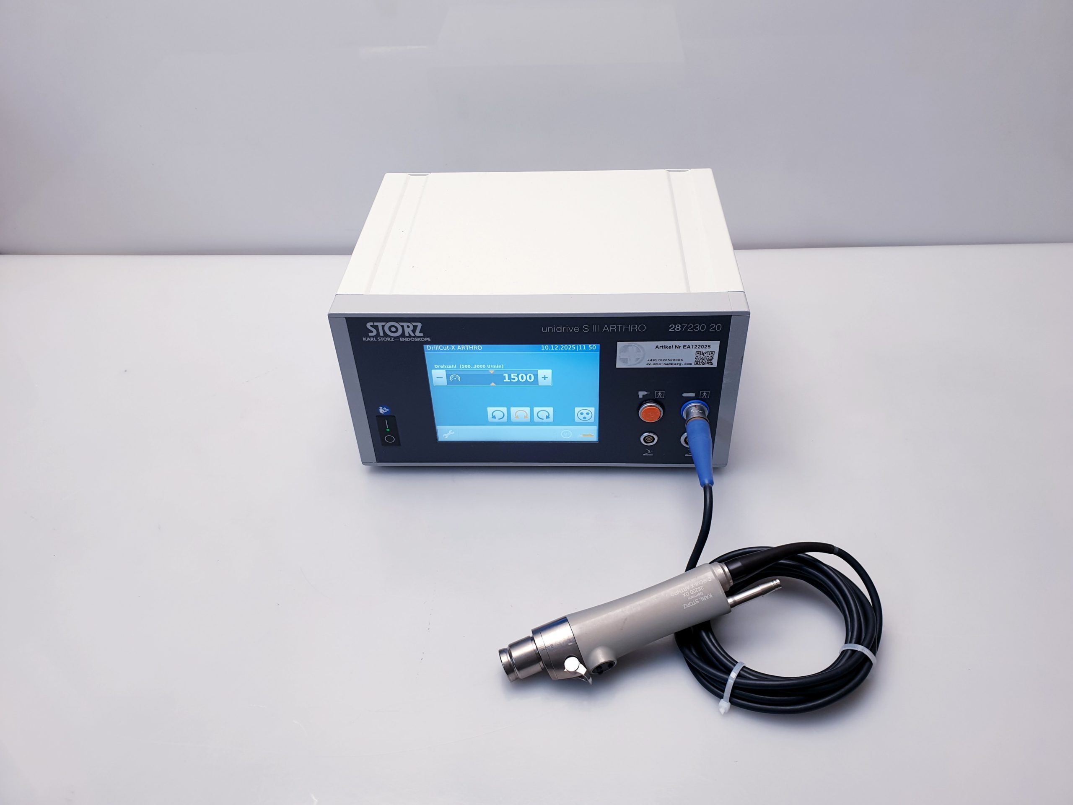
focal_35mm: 26
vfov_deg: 53.1
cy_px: 402
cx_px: 536
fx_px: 806
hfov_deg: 67.3
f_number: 2.4
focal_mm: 4.3
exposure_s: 1/50
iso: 50
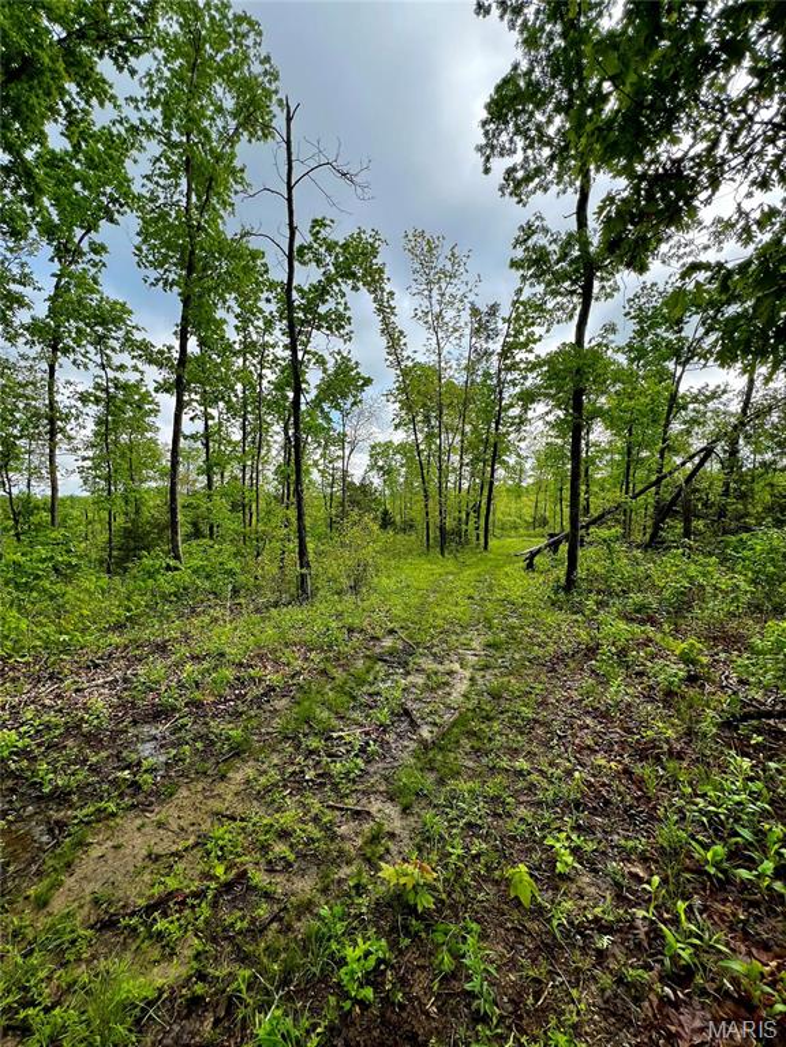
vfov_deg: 106.2
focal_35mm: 13
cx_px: 393
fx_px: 394
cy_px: 524
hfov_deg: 89.9
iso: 32
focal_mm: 1.57
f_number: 1.8
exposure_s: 1/661
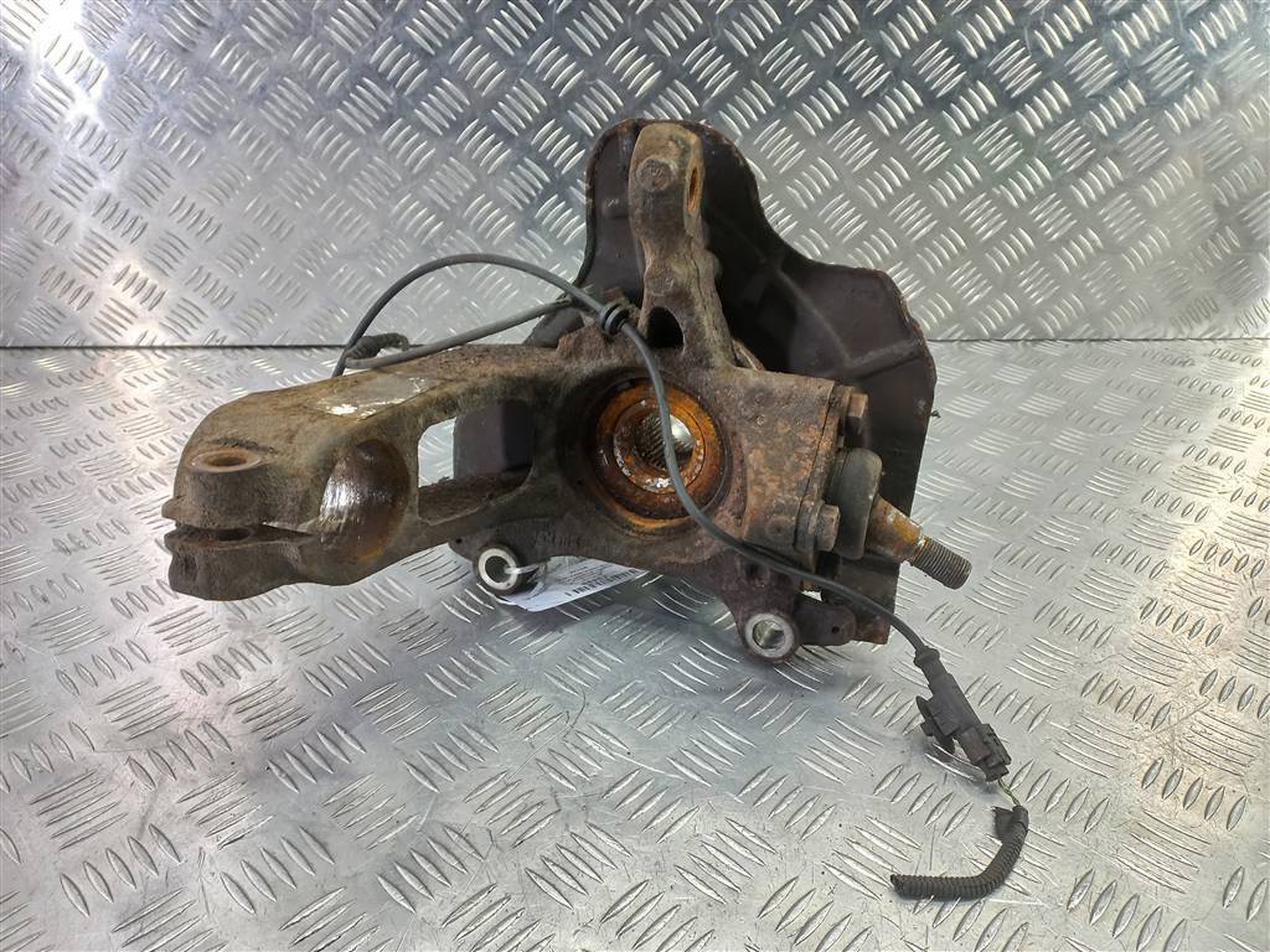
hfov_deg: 69.4
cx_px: 635
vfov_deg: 54.9
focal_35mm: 25
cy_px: 476
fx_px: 917
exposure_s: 1/50
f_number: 1.8
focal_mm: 4.6
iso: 160
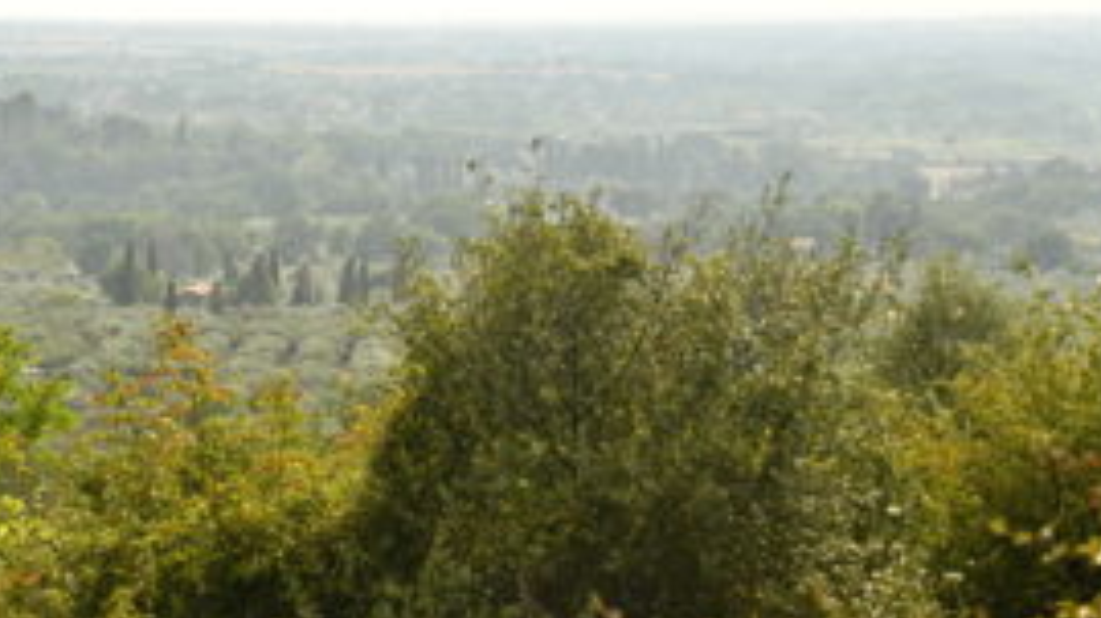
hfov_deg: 20.7
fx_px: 3006
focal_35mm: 103
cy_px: 194
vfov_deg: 11.7
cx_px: 467
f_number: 4.8
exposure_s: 1/250
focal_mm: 44
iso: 100
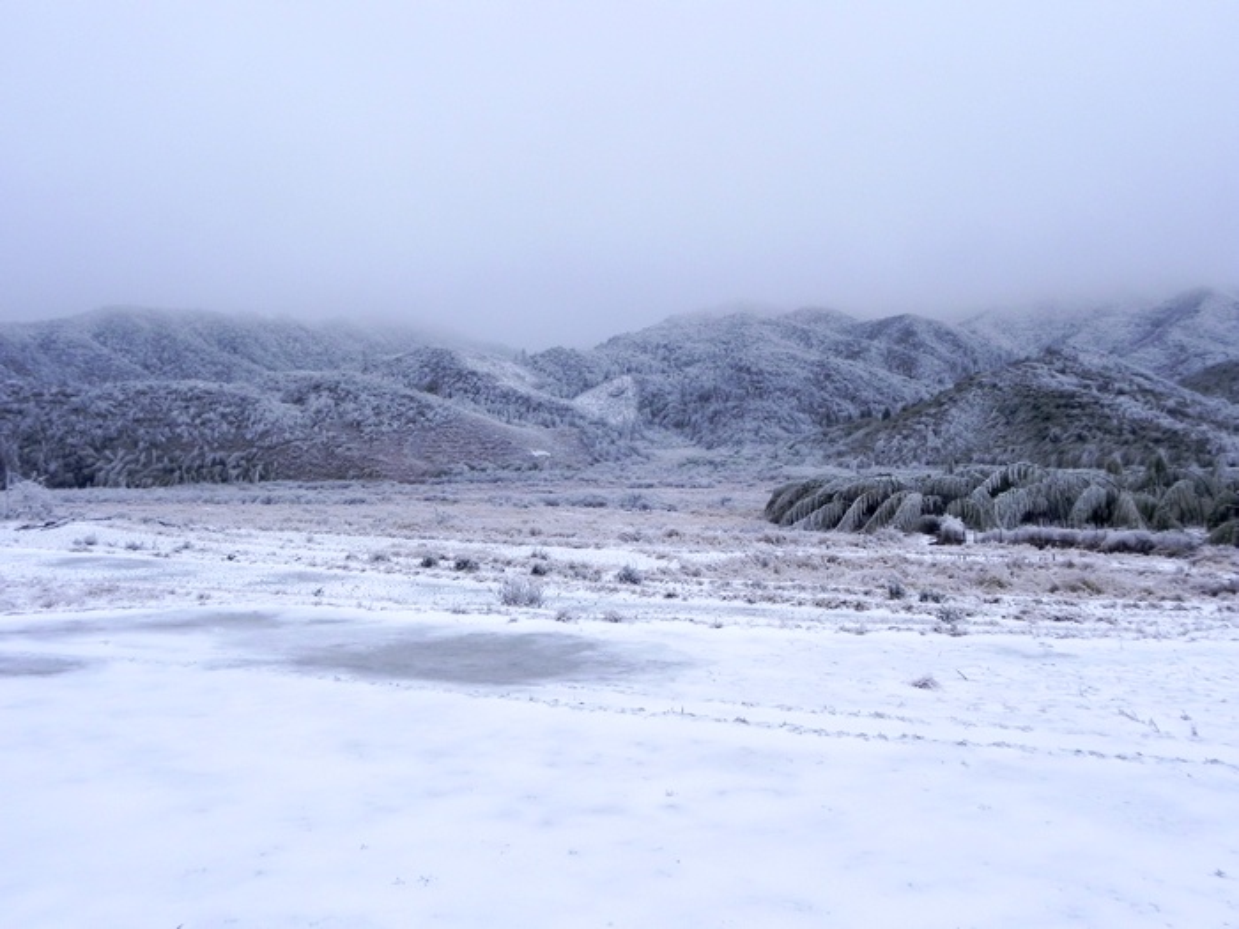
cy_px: 464
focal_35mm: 33
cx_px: 620
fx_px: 1181
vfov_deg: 42.9
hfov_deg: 55.4
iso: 160
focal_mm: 5.9
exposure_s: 1/262
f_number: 6.3
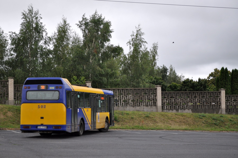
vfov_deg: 16.5
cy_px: 79
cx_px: 119
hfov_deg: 24.6
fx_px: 545
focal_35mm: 82
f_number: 5.6
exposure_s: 1/1000
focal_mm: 55
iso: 800
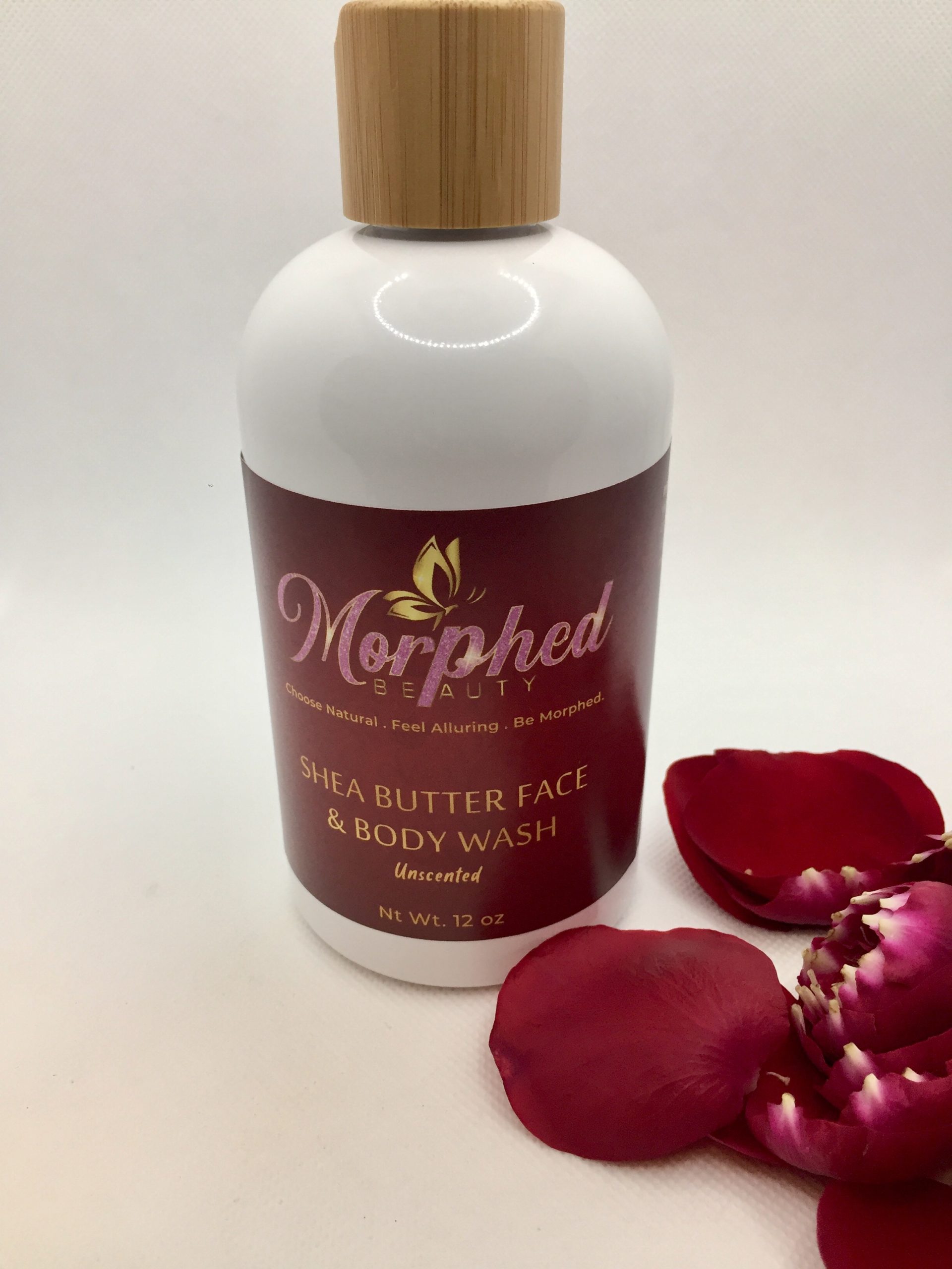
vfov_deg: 61.7
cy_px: 634
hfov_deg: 48.2
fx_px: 1063
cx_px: 476
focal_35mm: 29
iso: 32
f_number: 2.2
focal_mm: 4.15
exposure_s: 1/30
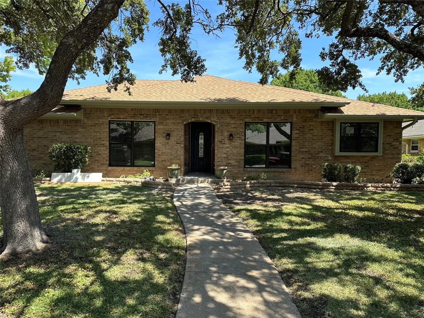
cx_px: 212
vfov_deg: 56.8
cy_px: 159
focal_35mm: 24
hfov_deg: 71.6
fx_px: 294
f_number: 1.78
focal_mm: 6.86
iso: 80
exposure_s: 1/1453
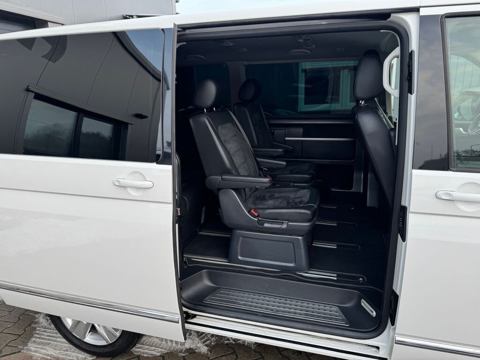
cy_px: 180
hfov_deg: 71.6
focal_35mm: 24
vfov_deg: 56.8
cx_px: 240
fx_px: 333
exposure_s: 1/156
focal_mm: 6.76
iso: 64
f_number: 1.78
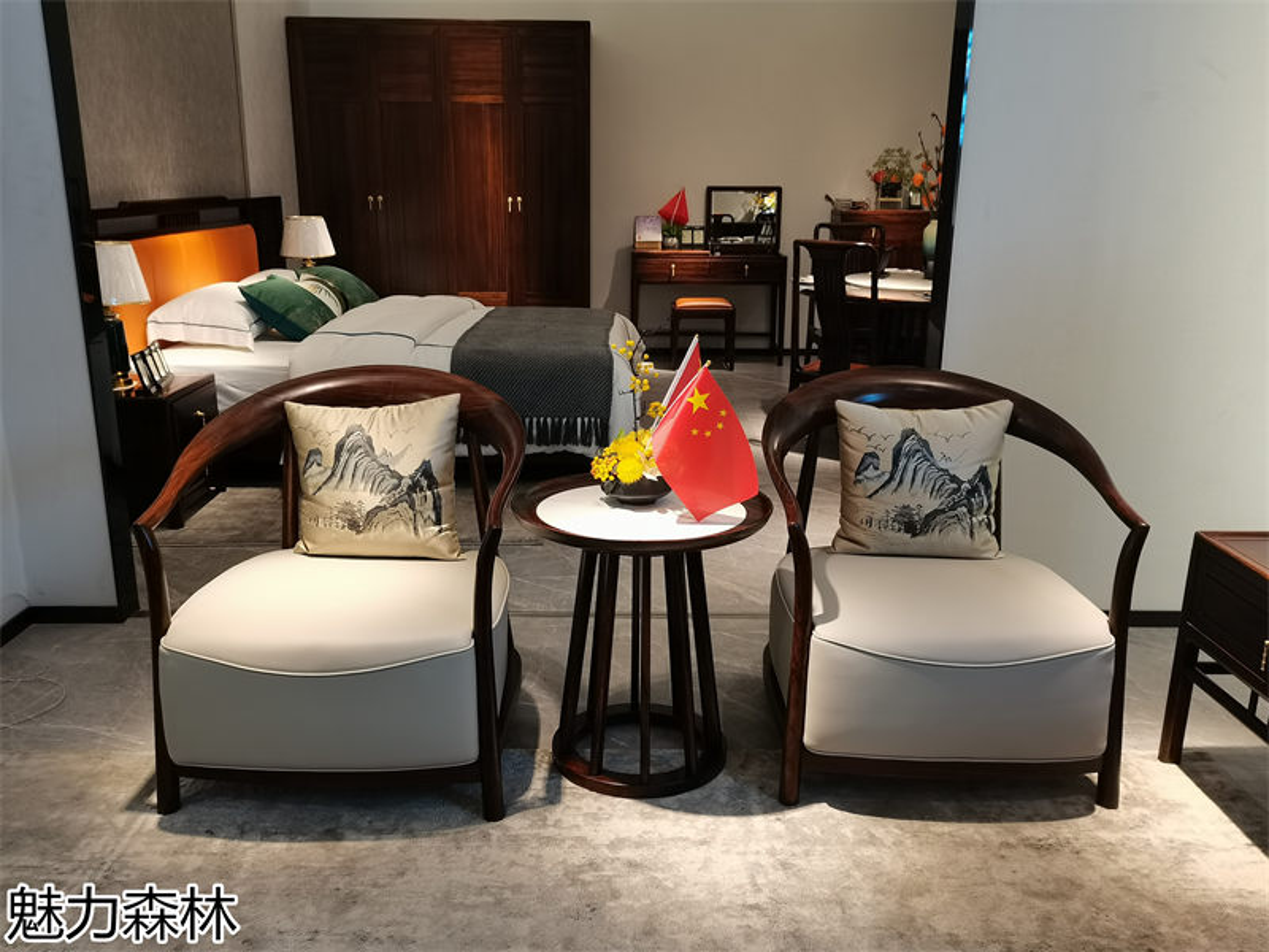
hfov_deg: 61.7
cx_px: 634
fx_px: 1063
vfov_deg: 48.2
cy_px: 476
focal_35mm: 29
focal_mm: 5.58
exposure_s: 1/50
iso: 160
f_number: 1.8
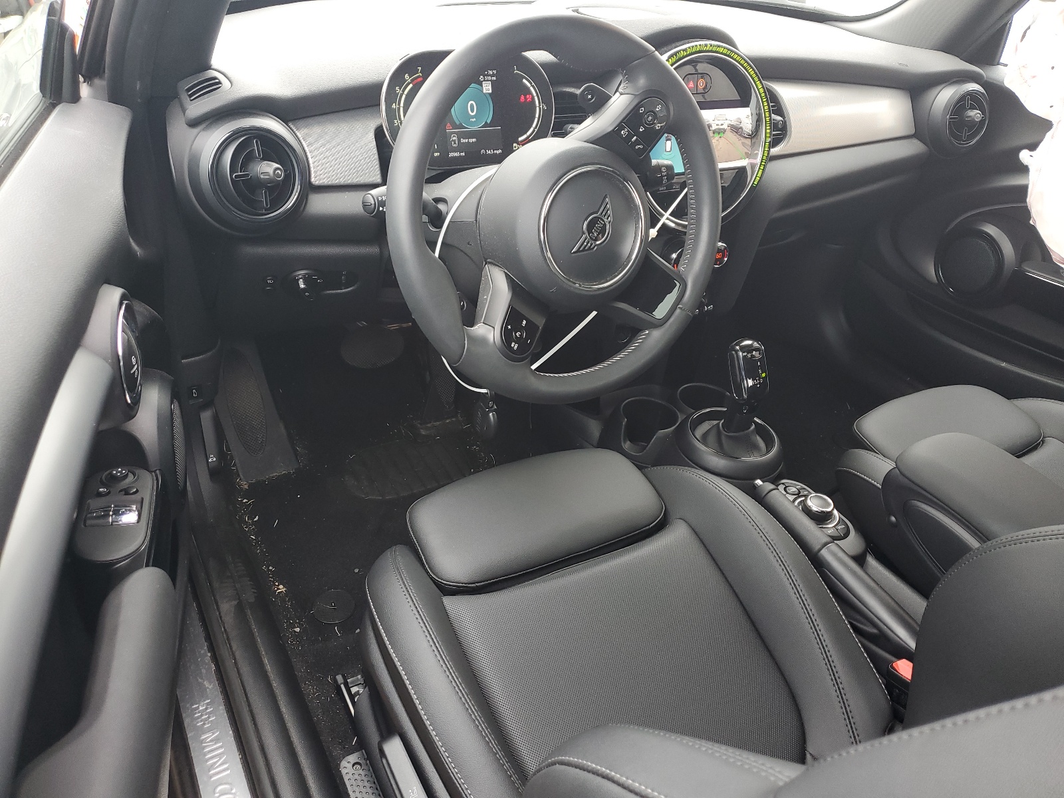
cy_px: 399
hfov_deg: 67.3
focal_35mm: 26
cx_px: 532
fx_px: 799
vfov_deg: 53.1
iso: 73
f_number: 1.5
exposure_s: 1/120
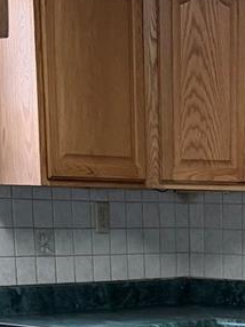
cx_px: 306
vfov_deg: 13.9
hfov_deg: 11.2
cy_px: 551
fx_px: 1219
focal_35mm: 129
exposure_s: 1/80
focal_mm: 6.76
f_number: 1.78
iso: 200
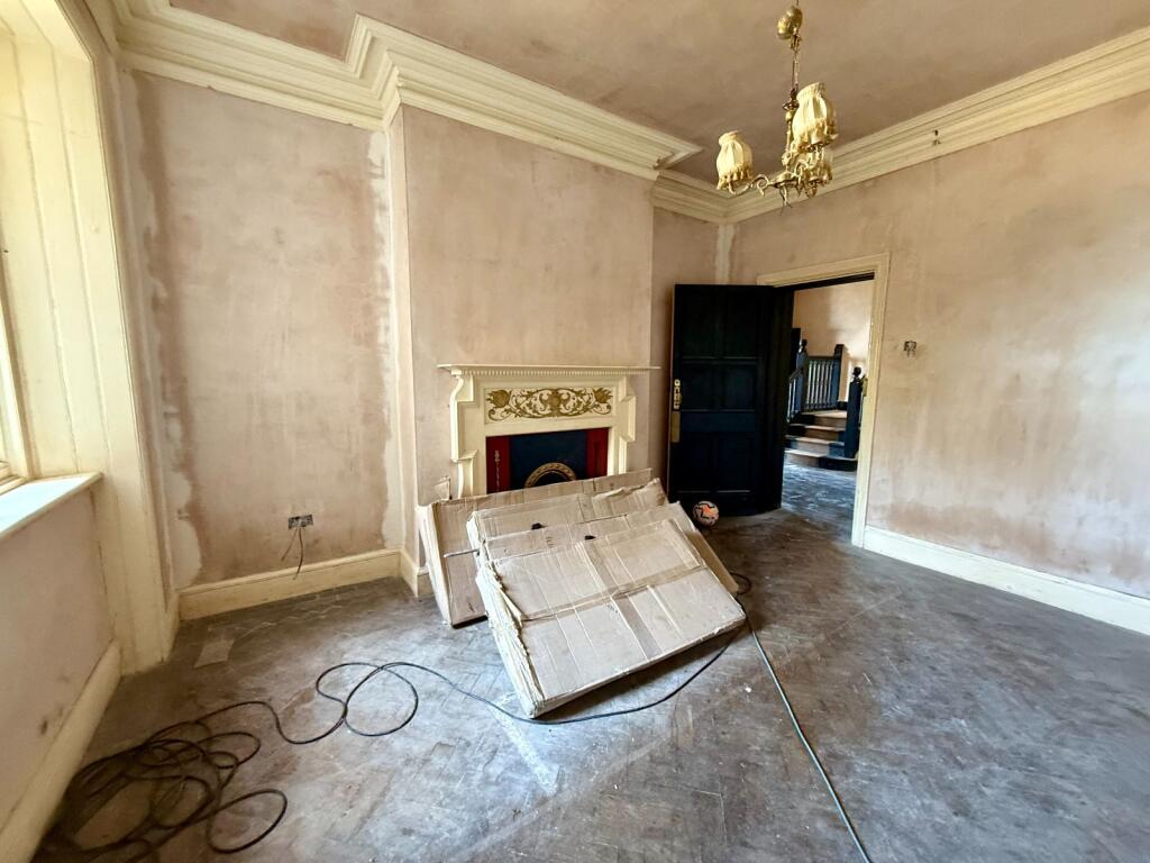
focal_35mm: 14
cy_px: 432
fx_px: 465
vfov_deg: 85.7
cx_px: 575
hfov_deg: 102.1
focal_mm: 2.22
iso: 400
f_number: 2.2
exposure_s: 1/50
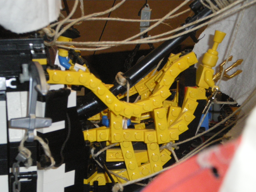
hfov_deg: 18.2
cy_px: 96
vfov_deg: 13.7
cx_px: 128
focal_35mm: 108
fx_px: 799
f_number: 5.9
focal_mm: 18.9
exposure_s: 1/100
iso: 800
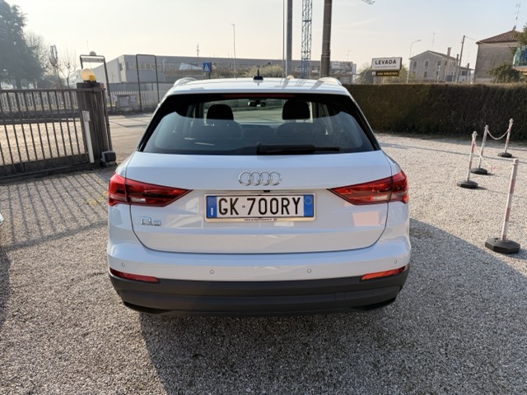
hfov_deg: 71.6
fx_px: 365
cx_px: 264
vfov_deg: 56.8
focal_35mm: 24
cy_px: 198
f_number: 1.78
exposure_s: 1/3759
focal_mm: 6.76
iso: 100
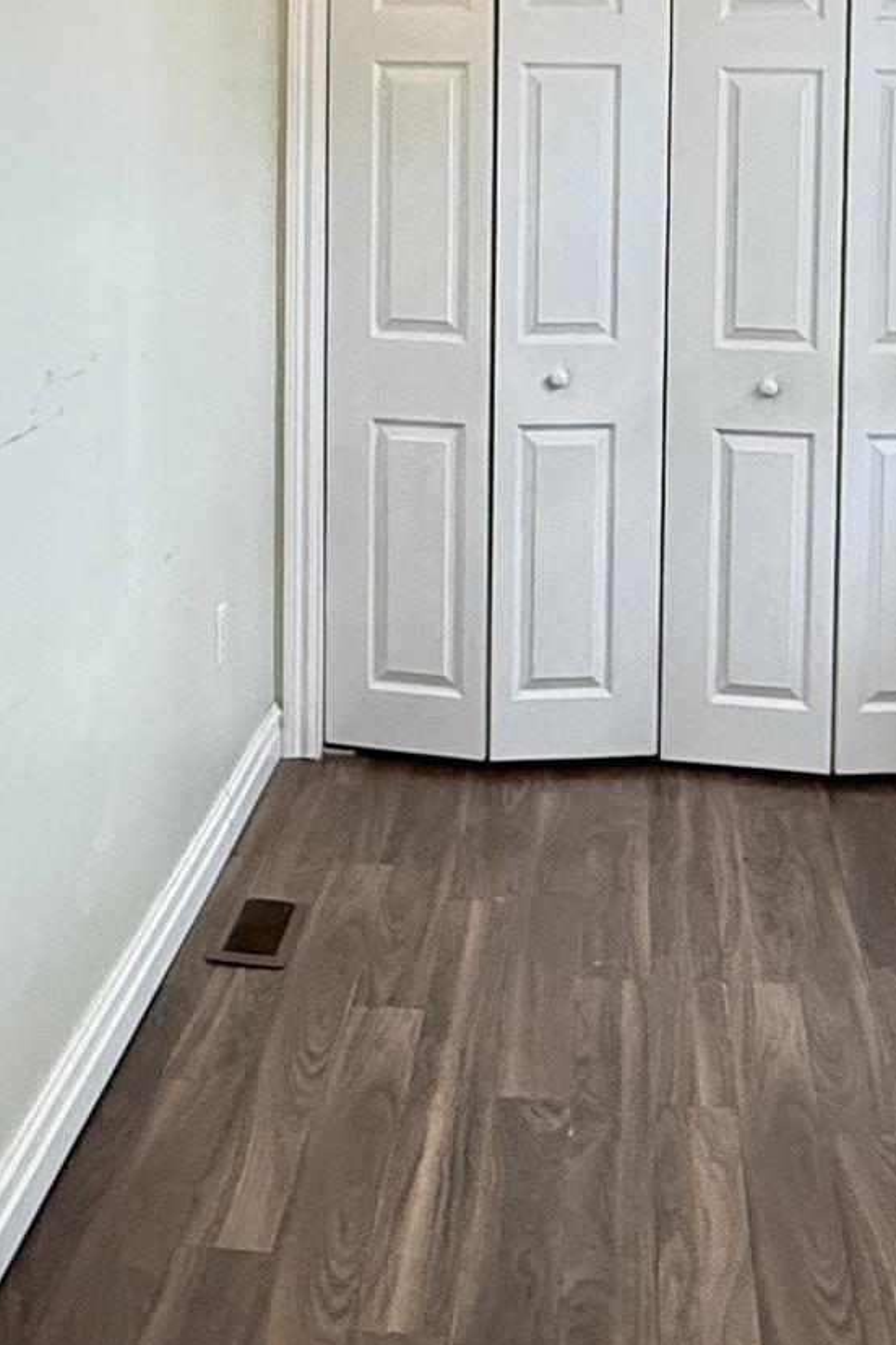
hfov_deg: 25.0
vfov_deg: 35.4
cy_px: 221
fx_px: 2016
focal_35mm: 54
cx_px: 544
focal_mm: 2.22
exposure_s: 1/120
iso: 500
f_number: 2.2
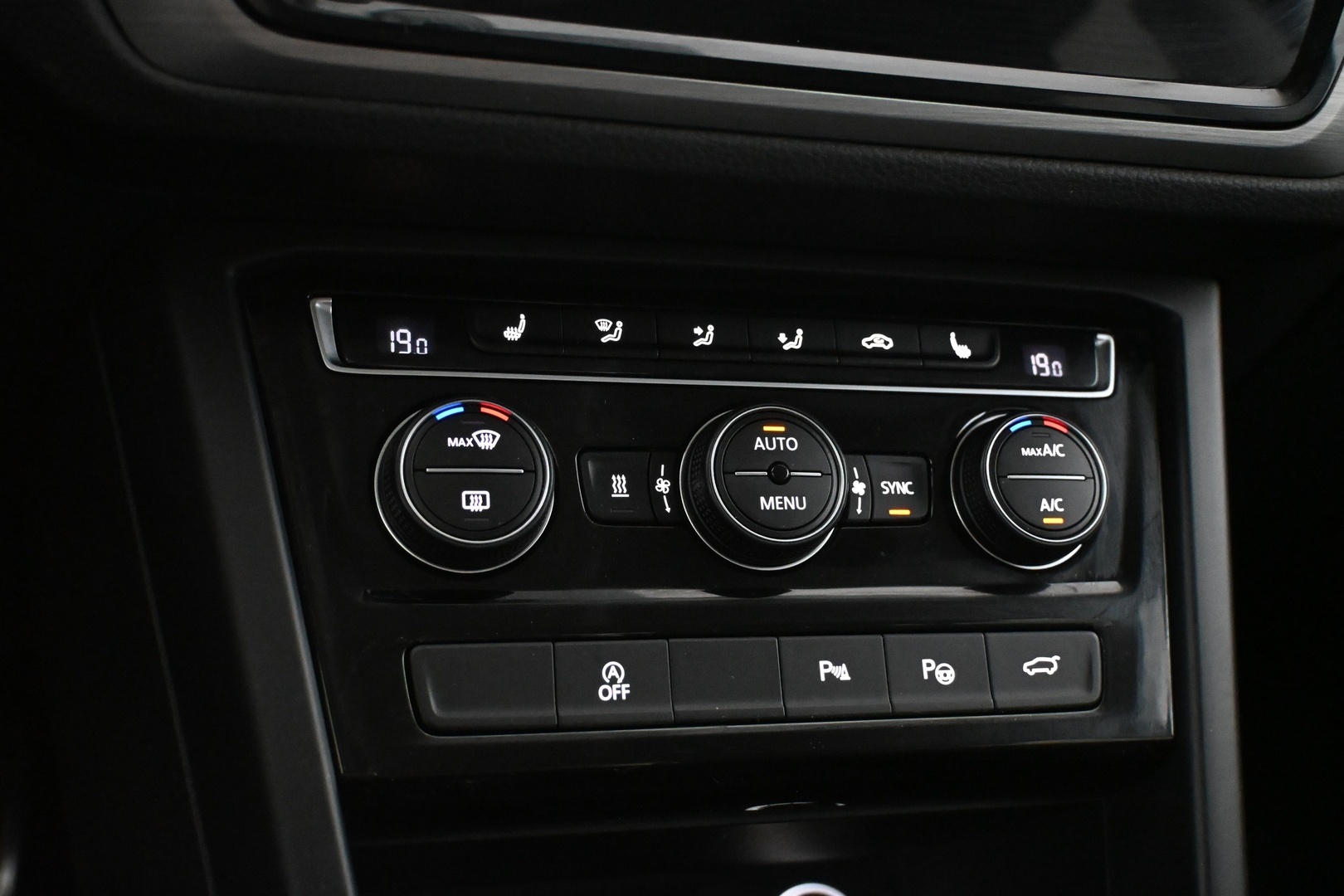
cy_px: 448
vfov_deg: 33.6
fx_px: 1484
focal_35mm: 40
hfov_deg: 48.7
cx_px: 672
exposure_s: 1/40
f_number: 4.5
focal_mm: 26.5
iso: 9000
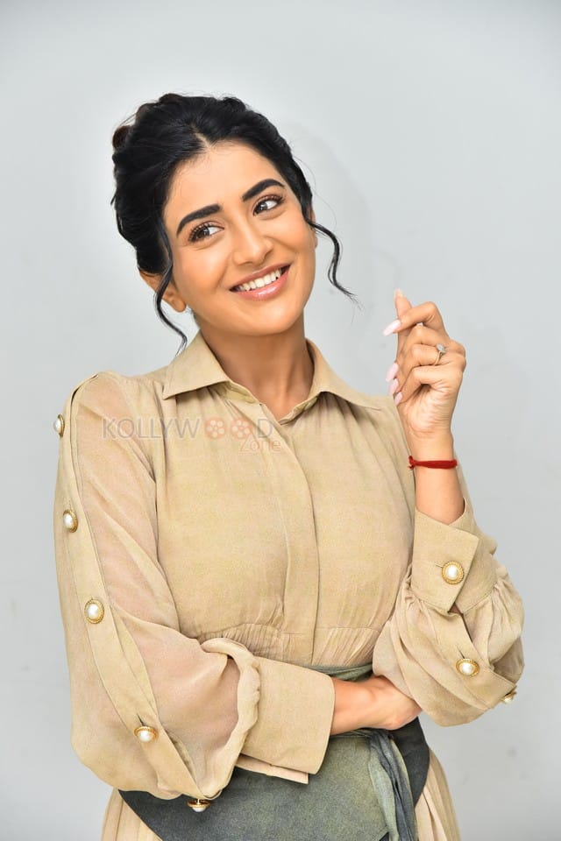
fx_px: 2454
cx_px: 280
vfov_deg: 19.5
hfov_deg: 13.0
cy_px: 420
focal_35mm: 105
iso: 2000
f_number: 5.6
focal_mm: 105
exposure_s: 1/125
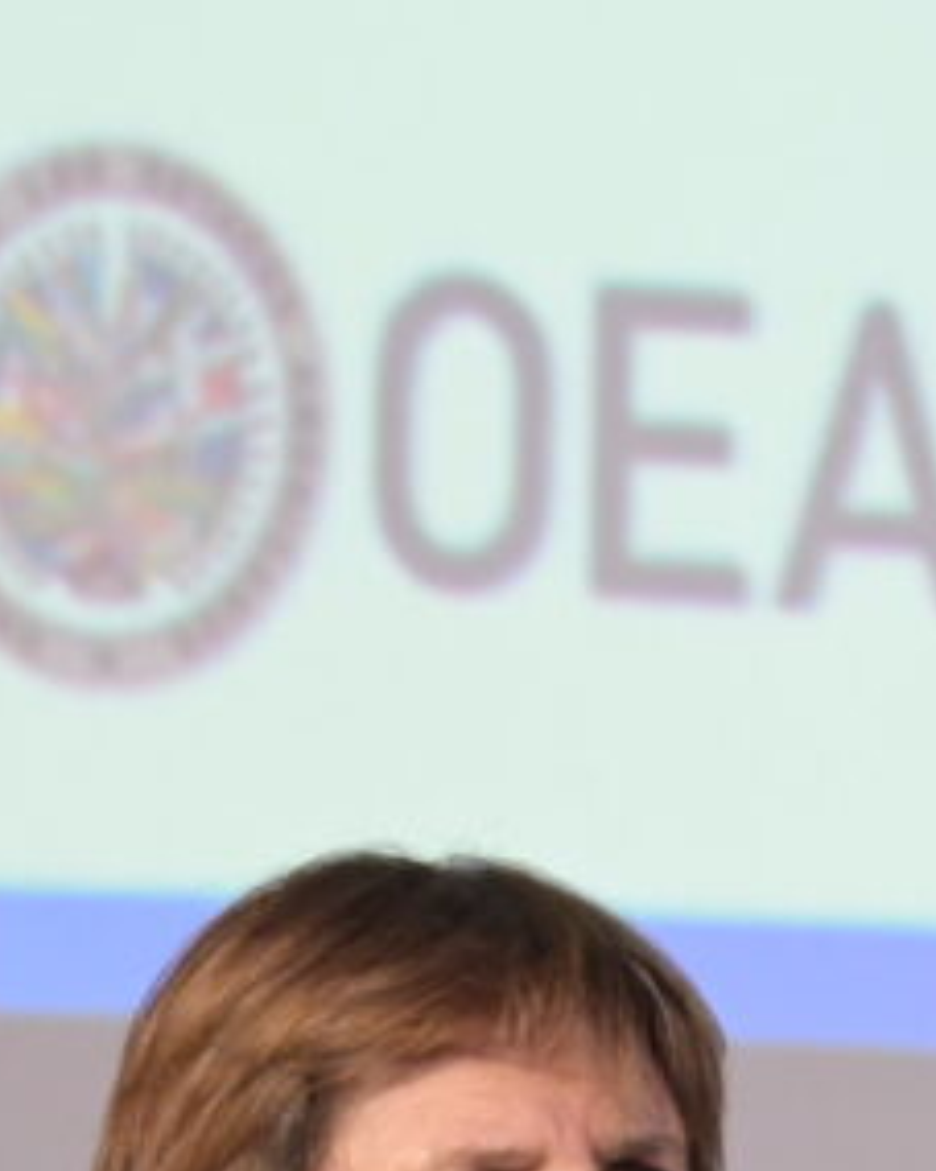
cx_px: 816
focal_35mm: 678
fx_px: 23490
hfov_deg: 2.3
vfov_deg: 2.9
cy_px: 1268
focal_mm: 200
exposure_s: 1/160
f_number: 8
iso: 8000
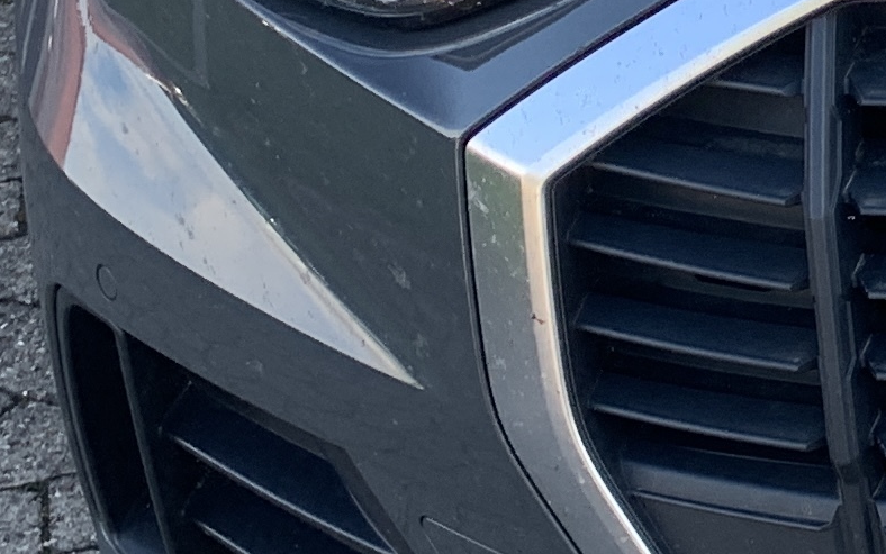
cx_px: 1810
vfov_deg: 9.0
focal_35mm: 141
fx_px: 3406
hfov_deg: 12.8
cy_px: -336
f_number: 1.8
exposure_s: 1/122
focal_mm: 4.25
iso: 25
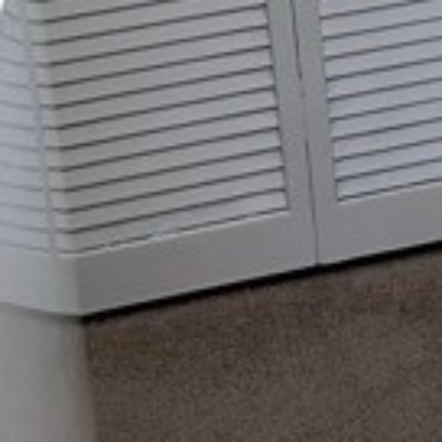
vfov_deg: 9.5
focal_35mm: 173
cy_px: -419
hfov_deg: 9.0
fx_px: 2499
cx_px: 1105
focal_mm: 5.7
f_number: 1.5
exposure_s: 1/120
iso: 100
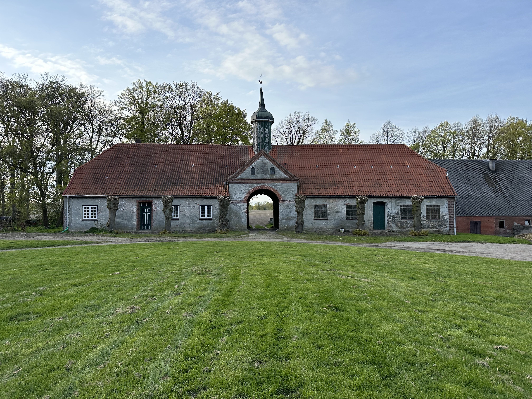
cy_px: 200
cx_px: 266
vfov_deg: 56.8
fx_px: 369
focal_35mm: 24
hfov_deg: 71.6
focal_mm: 6.86
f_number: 1.78
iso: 80
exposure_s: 1/1988
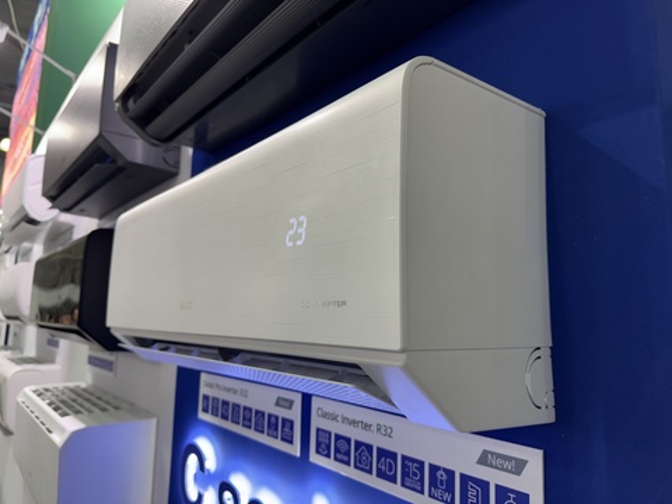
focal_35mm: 24
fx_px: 466
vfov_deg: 56.8
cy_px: 252
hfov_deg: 71.6
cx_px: 336
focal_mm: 6.76
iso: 125
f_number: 1.78
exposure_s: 1/100
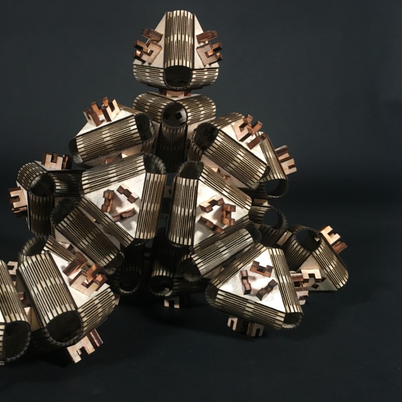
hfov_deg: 46.5
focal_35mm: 35
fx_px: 460
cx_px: 136
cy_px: 199
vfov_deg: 47.2
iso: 160
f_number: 2.2
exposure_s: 1/33
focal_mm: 4.15
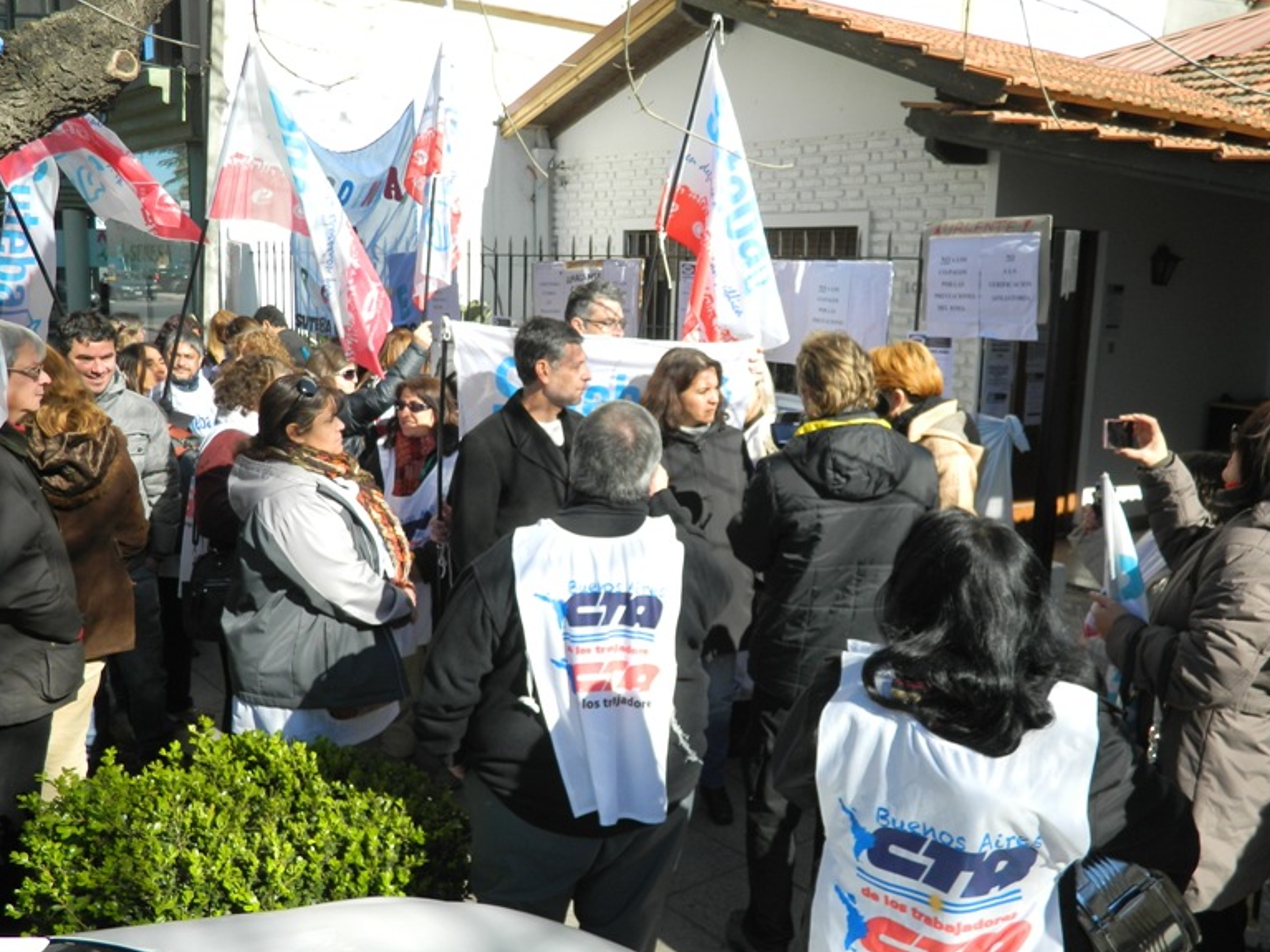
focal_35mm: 33
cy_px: 482
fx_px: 1211
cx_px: 642
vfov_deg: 42.9
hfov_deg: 55.4
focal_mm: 5.6
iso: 80
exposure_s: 1/400
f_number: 3.2
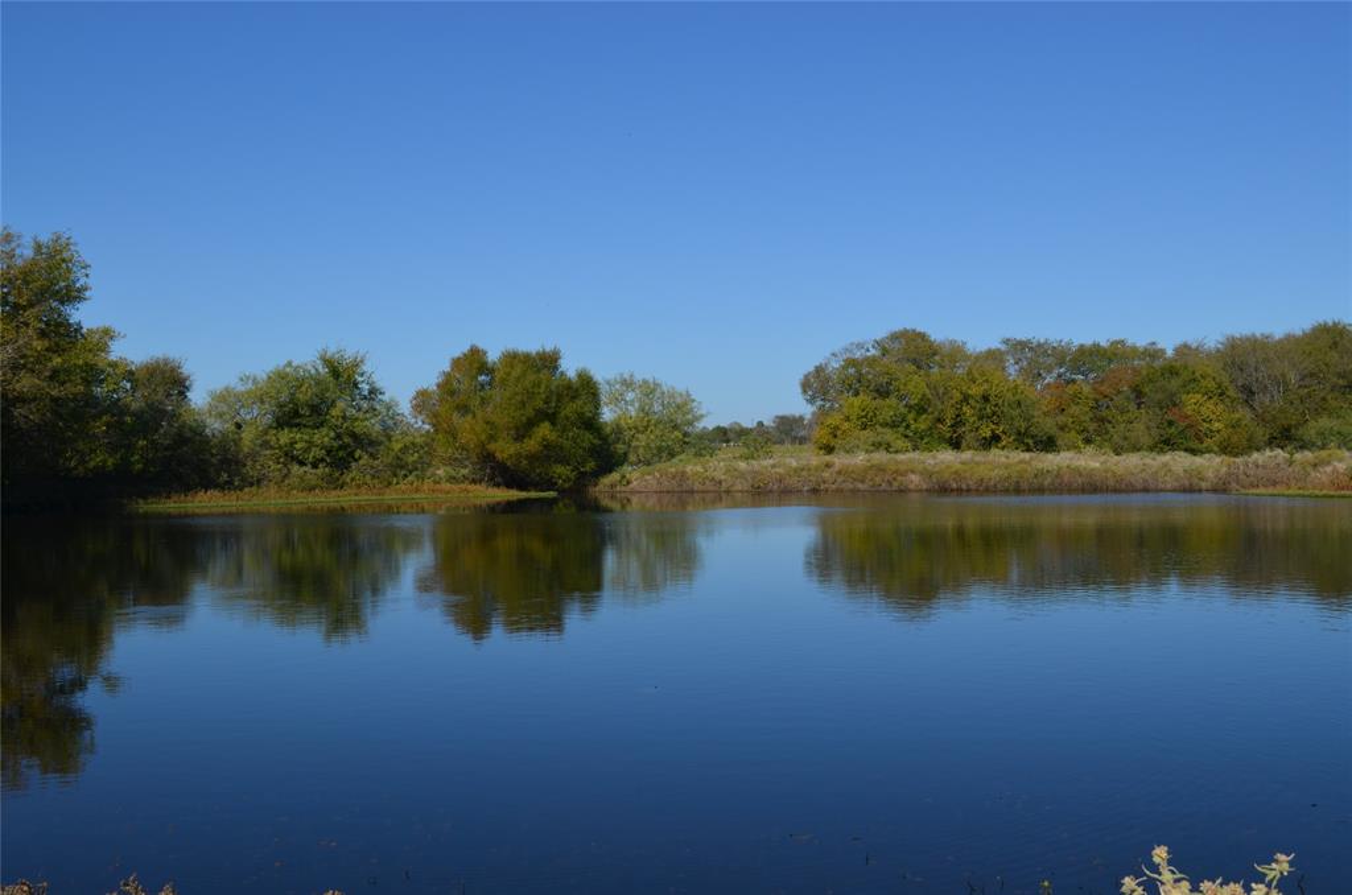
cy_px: 448
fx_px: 1461
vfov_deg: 34.1
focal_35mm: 39
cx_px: 676
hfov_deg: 49.6
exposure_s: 1/250
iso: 100
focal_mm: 26
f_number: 8
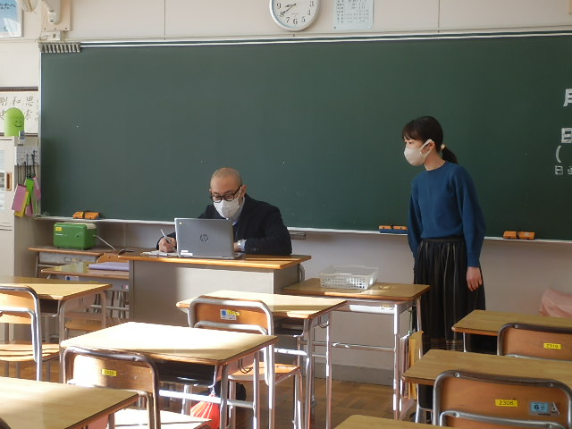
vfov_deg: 25.7
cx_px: 286
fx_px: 942
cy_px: 214
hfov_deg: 33.8
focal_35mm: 57
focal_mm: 10.1
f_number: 4.5
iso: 100
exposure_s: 1/60
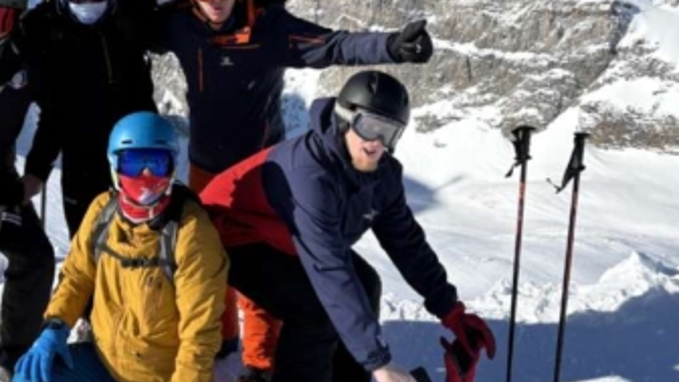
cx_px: 182
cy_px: 51
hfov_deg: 37.7
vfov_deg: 21.8
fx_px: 972
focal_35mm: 54
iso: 50
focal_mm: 5.96
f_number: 1.6
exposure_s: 1/5348
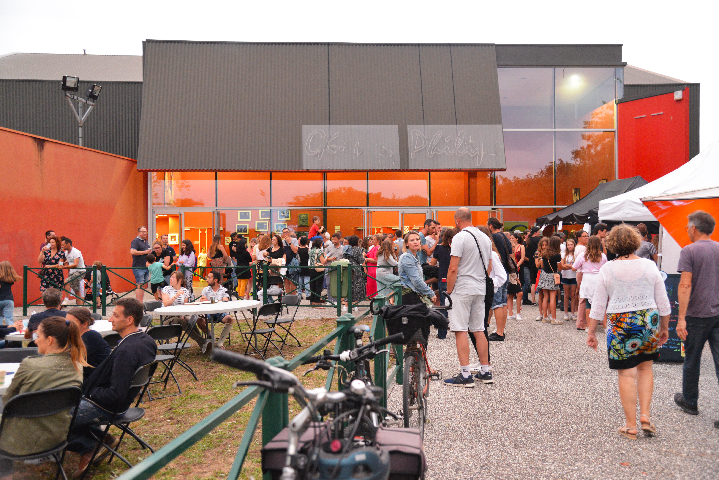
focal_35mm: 38
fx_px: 759
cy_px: 240
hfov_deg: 50.7
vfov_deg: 35.1
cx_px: 360
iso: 4000
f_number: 4
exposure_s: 1/60
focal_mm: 38
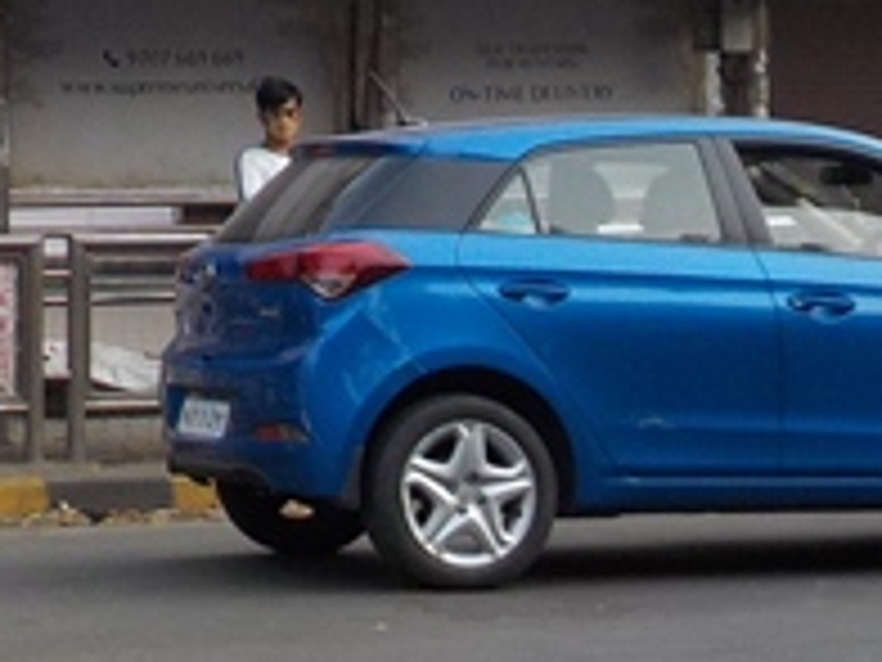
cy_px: -180
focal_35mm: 155
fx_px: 3949
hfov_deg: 12.4
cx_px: -202
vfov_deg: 9.4
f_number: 3.7
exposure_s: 1/160
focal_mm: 5.2
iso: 125
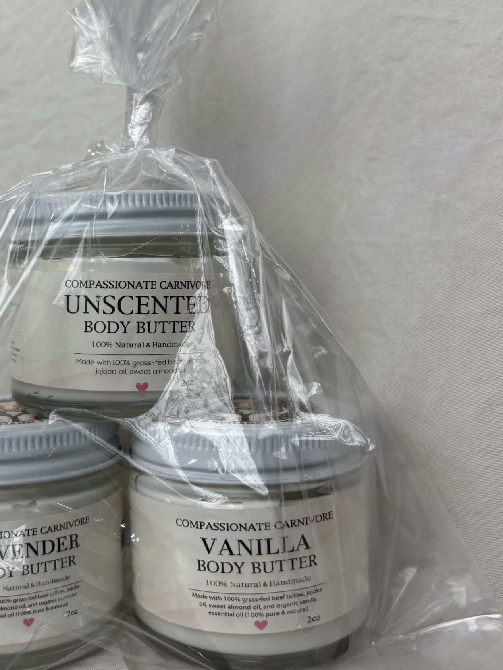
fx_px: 775
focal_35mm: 40
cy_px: 240
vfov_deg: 46.3
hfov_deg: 35.5
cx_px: 154
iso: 32
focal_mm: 5.96
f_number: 1.6
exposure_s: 1/127
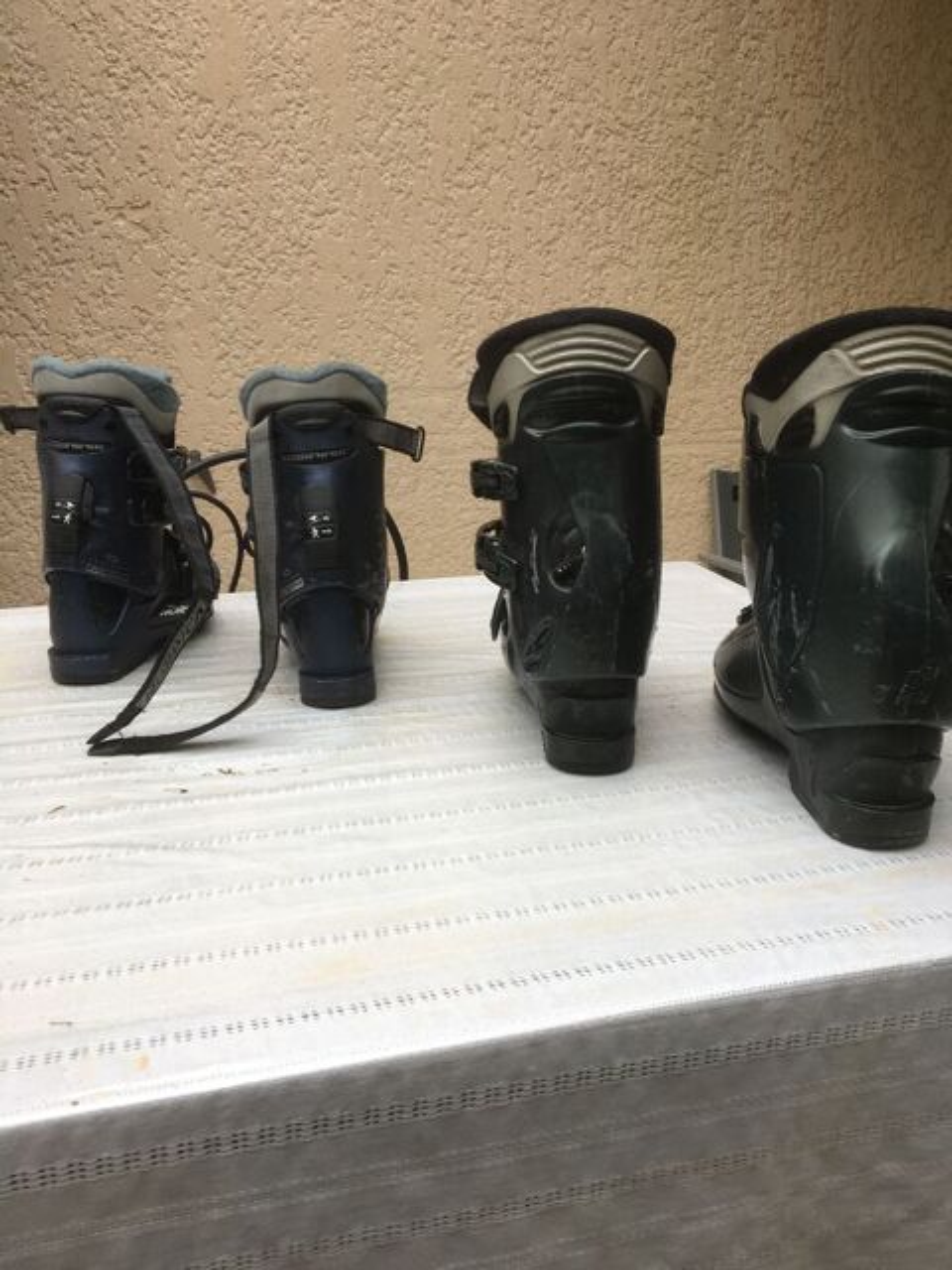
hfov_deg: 48.2
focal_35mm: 29
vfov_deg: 61.7
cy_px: 635
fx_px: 1063
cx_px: 476
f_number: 2.2
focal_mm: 4.15
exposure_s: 1/123
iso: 25
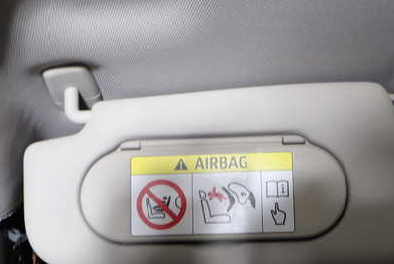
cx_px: 245
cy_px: 171
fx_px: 515
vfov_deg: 28.6
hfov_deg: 41.6
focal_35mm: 47
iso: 200
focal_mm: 5.4
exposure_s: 1/40
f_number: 2.3
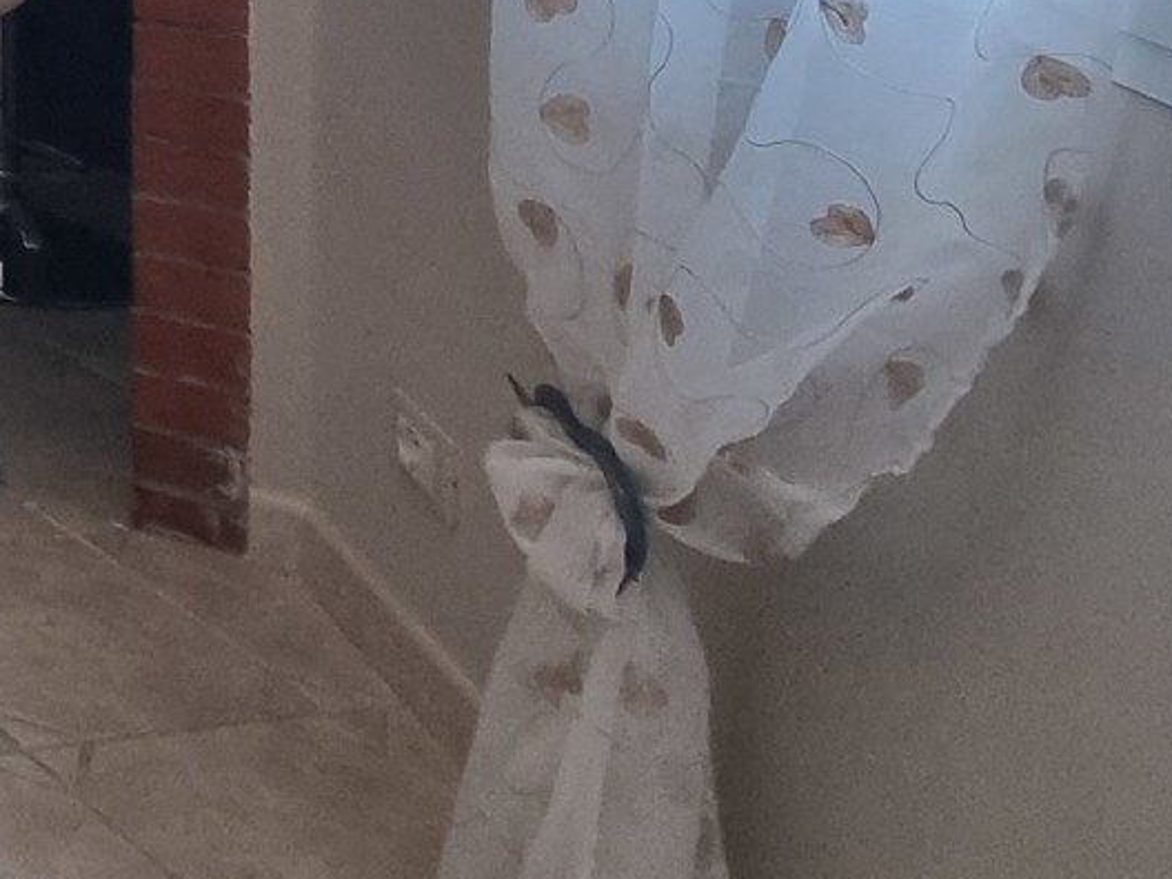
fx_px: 2133
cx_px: -1318
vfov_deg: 17.6
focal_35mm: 63
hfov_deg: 17.7
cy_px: -810
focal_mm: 2.2
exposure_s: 1/60
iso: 160
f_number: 2.2
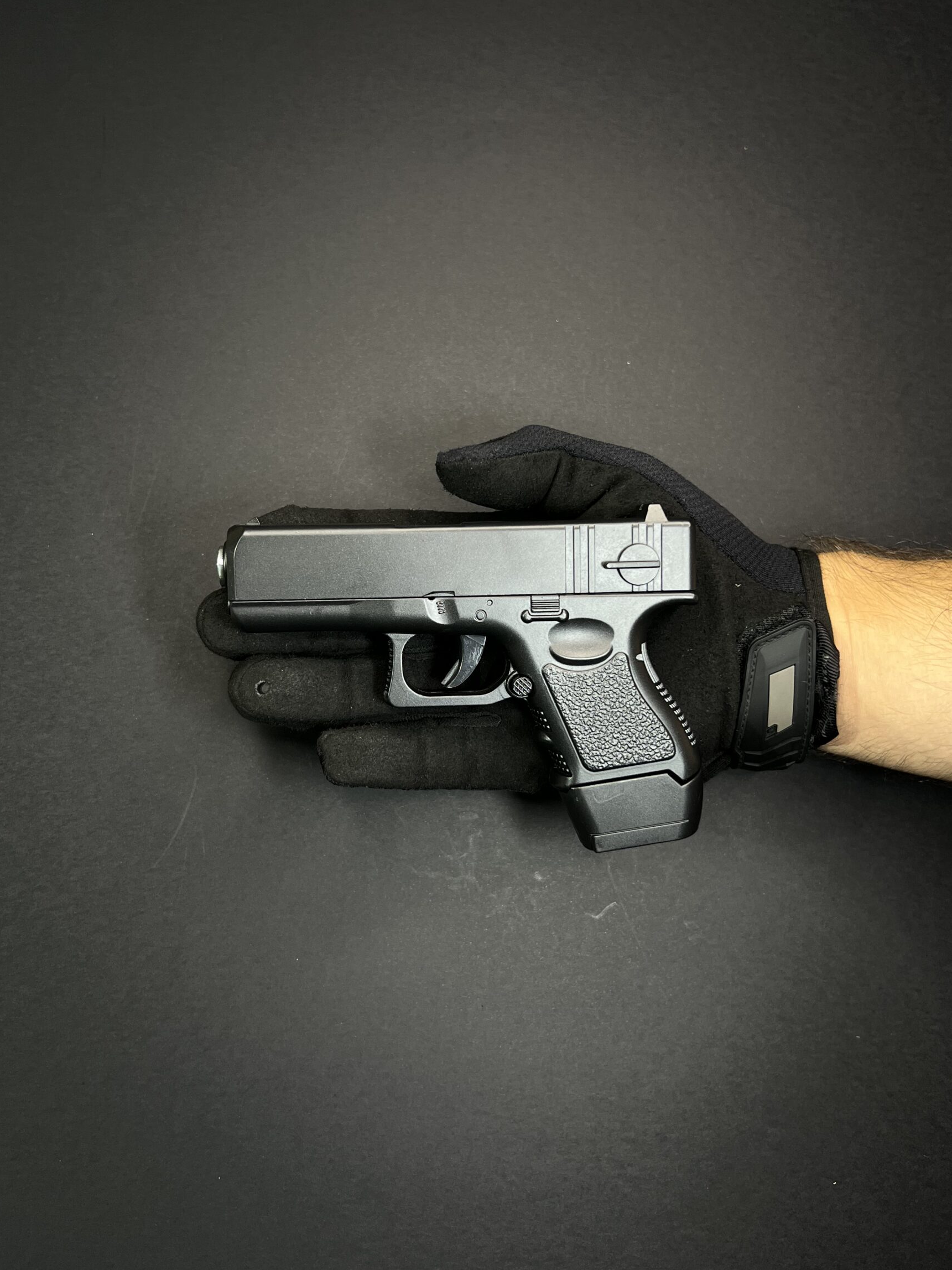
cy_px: 614
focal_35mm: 29
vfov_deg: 61.6
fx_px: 1063
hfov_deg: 48.2
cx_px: 471
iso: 100
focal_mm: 5.7
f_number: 1.5
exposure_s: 1/100
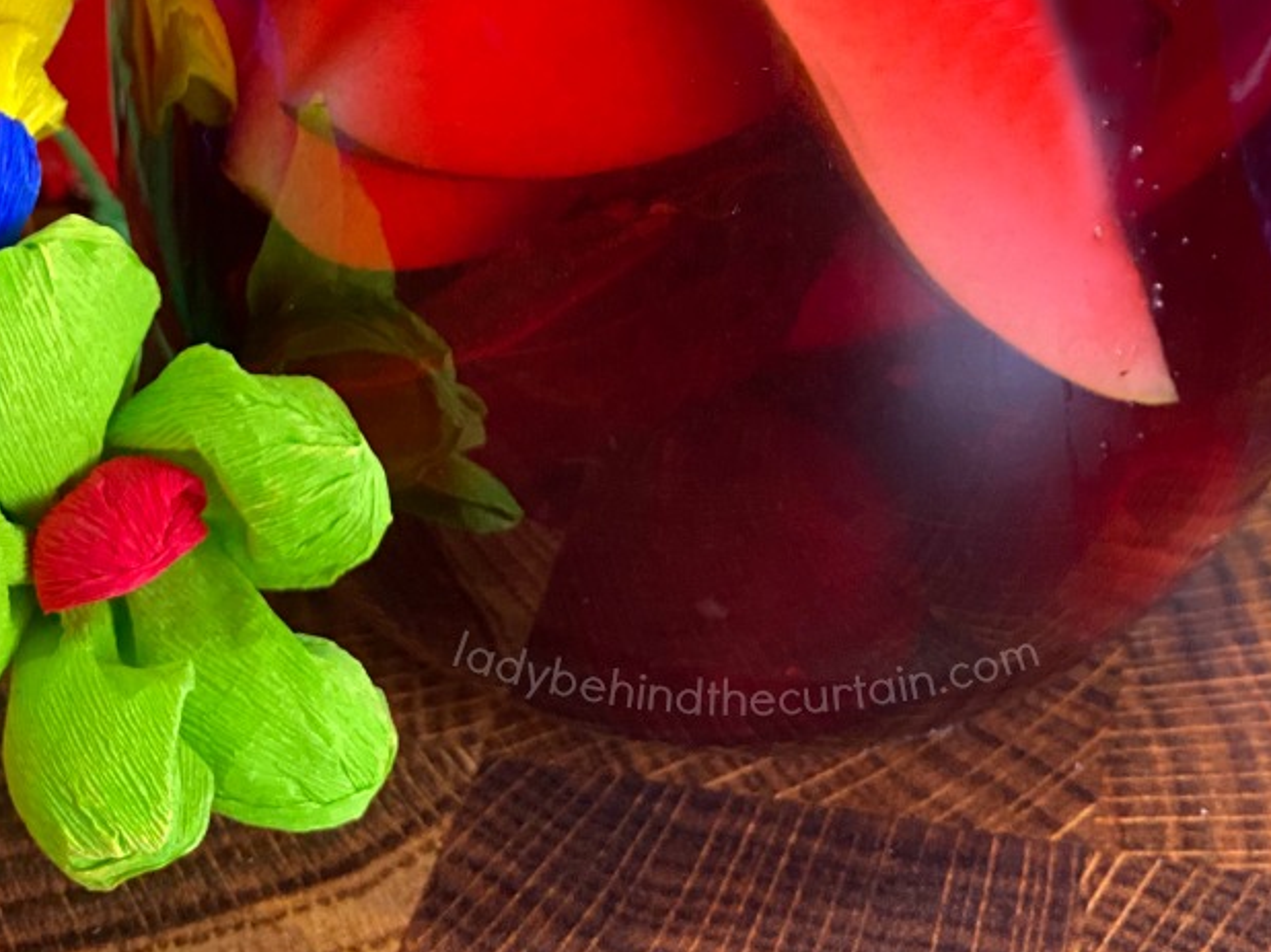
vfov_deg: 14.1
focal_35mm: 101
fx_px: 3707
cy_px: -263
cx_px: 605
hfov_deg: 19.5
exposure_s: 1/40
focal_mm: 6
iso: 160
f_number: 2
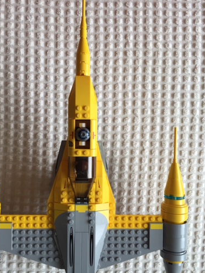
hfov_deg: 38.5
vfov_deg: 50.2
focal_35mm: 37
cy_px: 139
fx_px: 292
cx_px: 84
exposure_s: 1/120
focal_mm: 4.15
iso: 50
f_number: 2.2
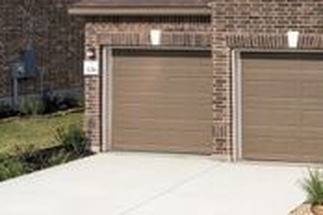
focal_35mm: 72
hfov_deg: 24.4
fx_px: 646
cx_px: 425
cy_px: 19
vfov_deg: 18.6
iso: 250
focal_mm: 25
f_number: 7.1
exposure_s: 1/250
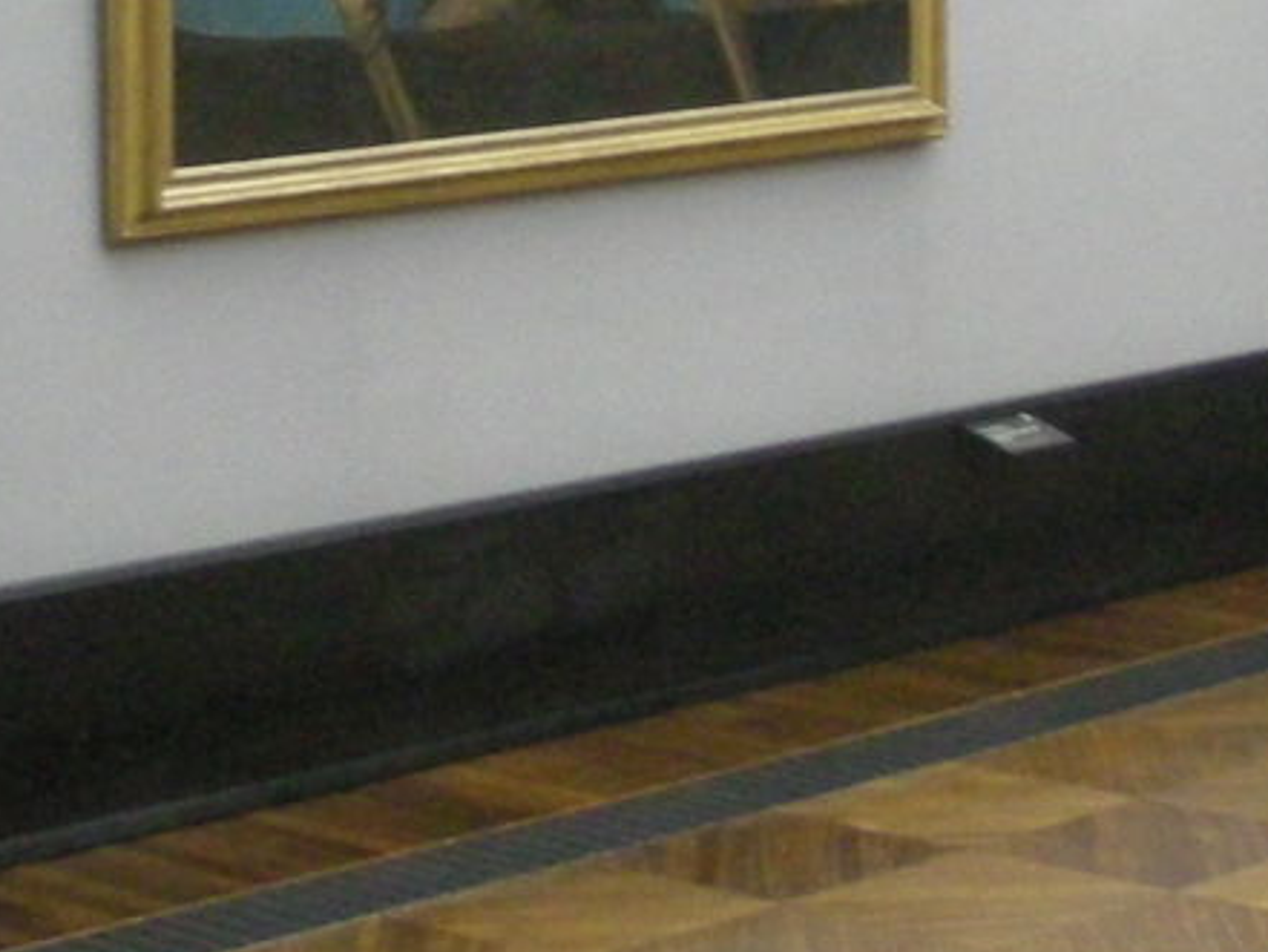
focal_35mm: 127
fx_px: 4653
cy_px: -417
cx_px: 943
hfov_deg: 15.5
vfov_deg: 11.3
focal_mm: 5.7
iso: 400
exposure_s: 1/37.2
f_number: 2.8
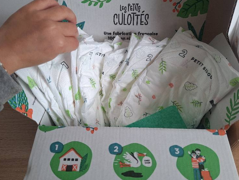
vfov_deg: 51.4
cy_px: 89
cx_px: 116
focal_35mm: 27
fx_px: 186
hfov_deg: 65.3
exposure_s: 1/50
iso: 80
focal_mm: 5.54
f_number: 1.8
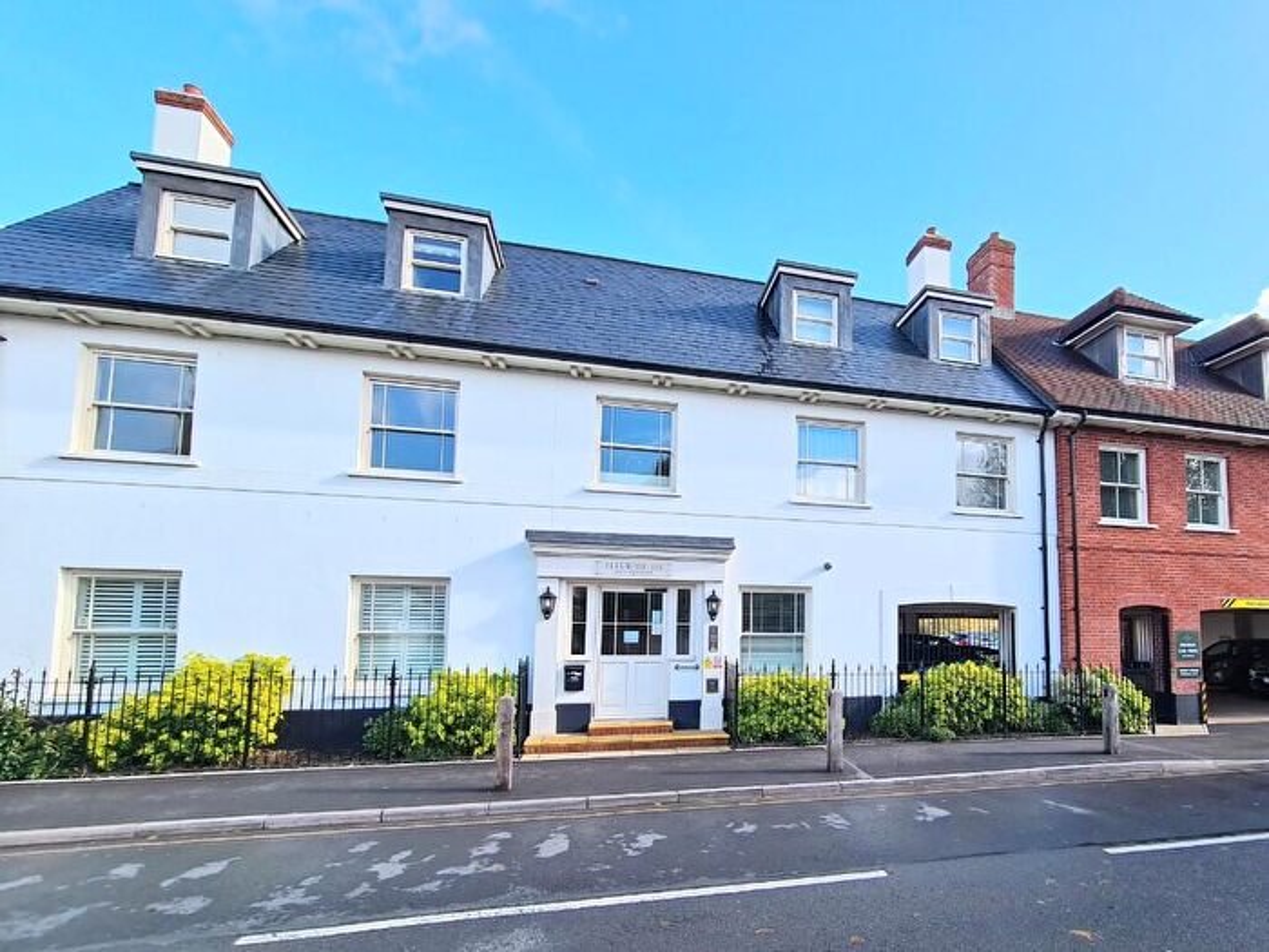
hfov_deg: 106.2
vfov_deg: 89.9
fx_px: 477
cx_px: 634
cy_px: 476
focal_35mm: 13
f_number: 2.2
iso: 50
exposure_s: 1/510
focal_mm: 2.2
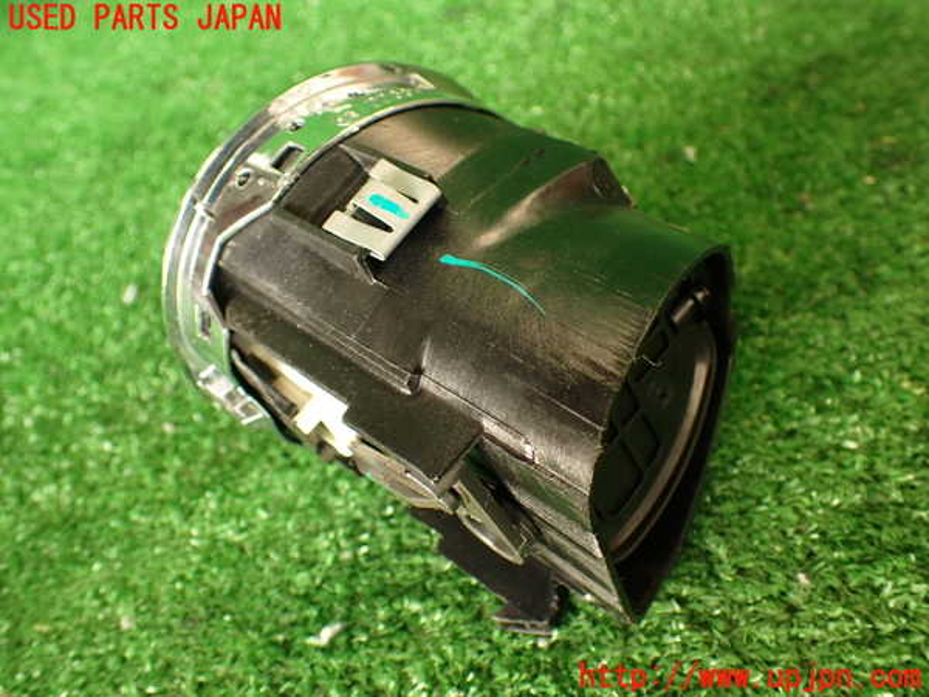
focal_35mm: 32
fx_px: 859
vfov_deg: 44.2
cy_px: 348
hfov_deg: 56.8
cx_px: 464
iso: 200
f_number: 2.4
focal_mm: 5.79
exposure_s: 1/50
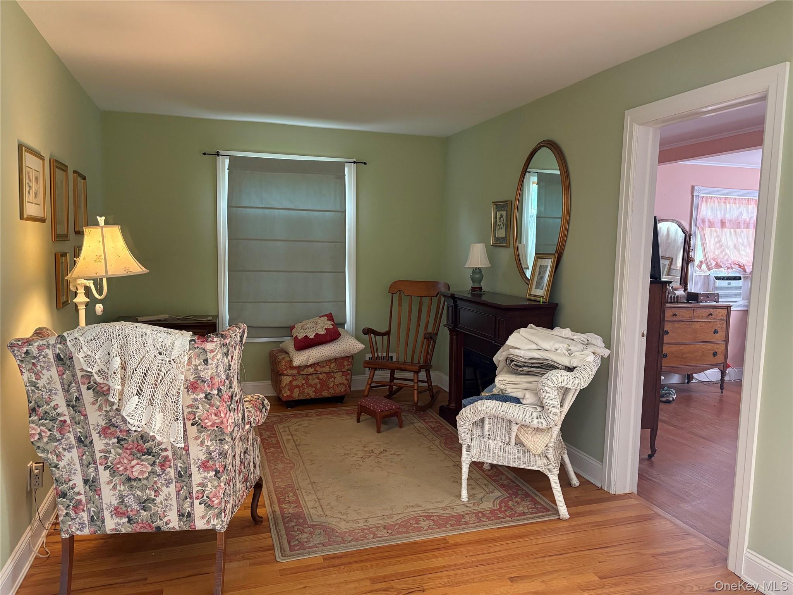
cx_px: 396
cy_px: 298
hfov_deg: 67.3
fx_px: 596
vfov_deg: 53.1
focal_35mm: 26
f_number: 1.6
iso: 250
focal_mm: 5.96
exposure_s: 1/60
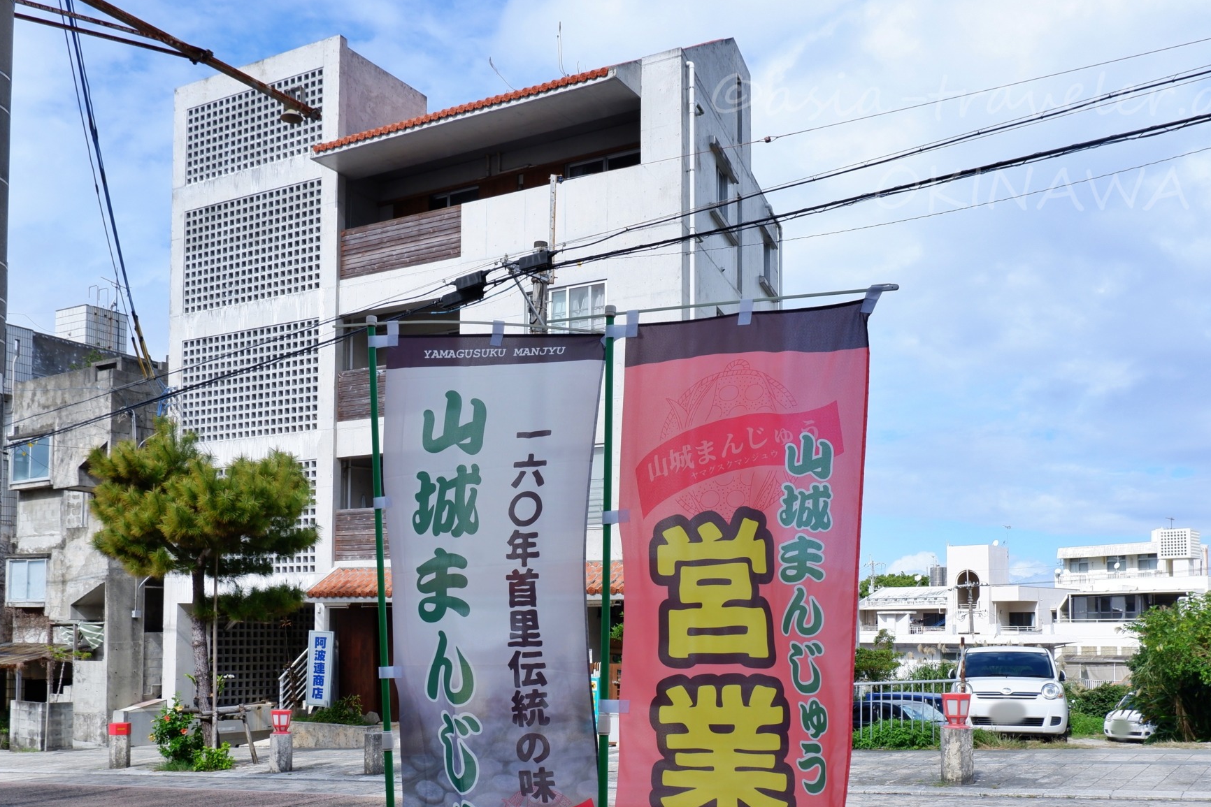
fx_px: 1144
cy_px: 582
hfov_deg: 55.8
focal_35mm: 34
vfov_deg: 38.1
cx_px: 608
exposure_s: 1/450
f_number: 8
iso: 200
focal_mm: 15
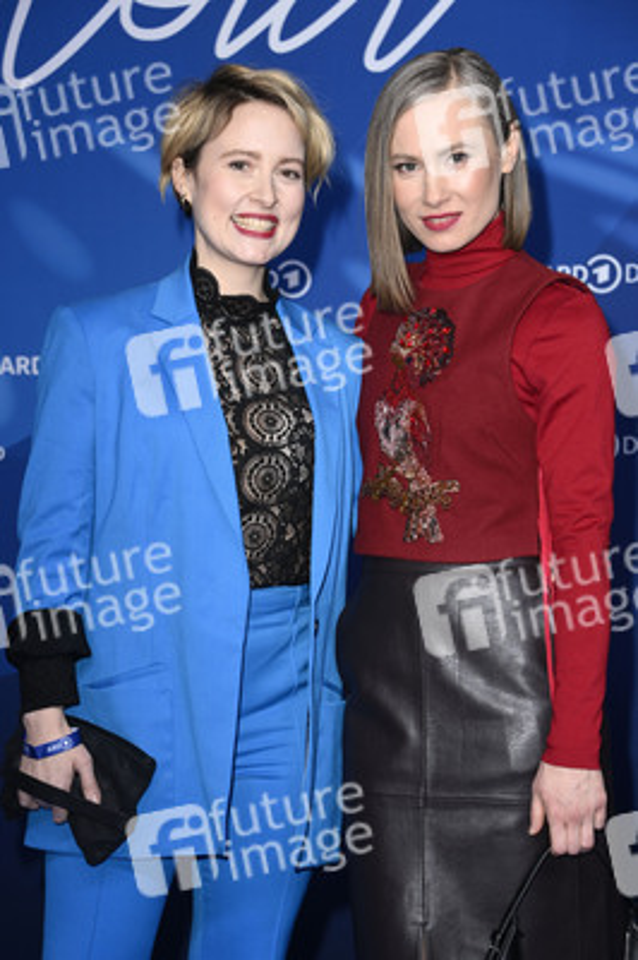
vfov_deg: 22.6
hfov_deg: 15.2
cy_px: 480
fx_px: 2396
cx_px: 319
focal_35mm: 90
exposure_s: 1/250
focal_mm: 90
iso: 640
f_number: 6.3
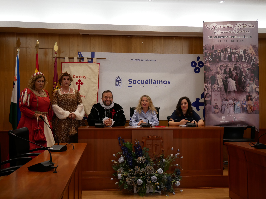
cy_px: 98
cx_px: 133
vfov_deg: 35.1
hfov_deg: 45.8
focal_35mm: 41
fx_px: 315
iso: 640
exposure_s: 1/60
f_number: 4.1
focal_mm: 20
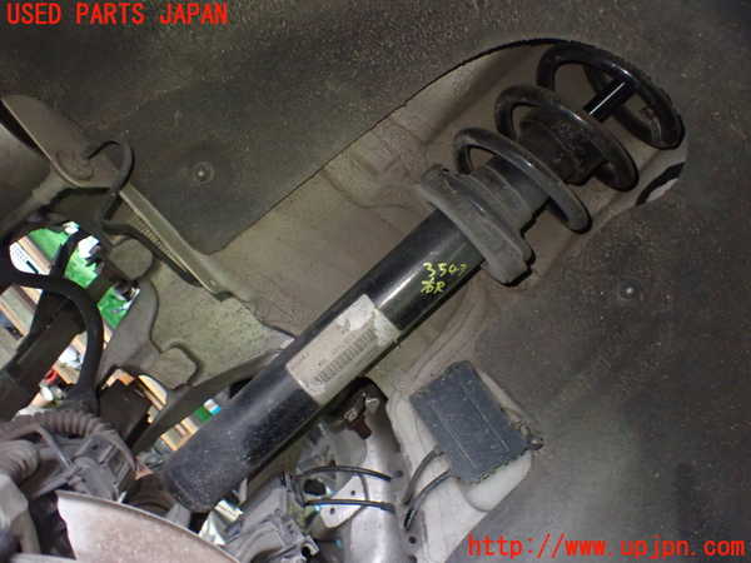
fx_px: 651
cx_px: 376
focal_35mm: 30
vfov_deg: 46.8
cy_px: 282
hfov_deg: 60.0
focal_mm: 5.4
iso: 1000
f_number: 2.3
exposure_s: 1/30
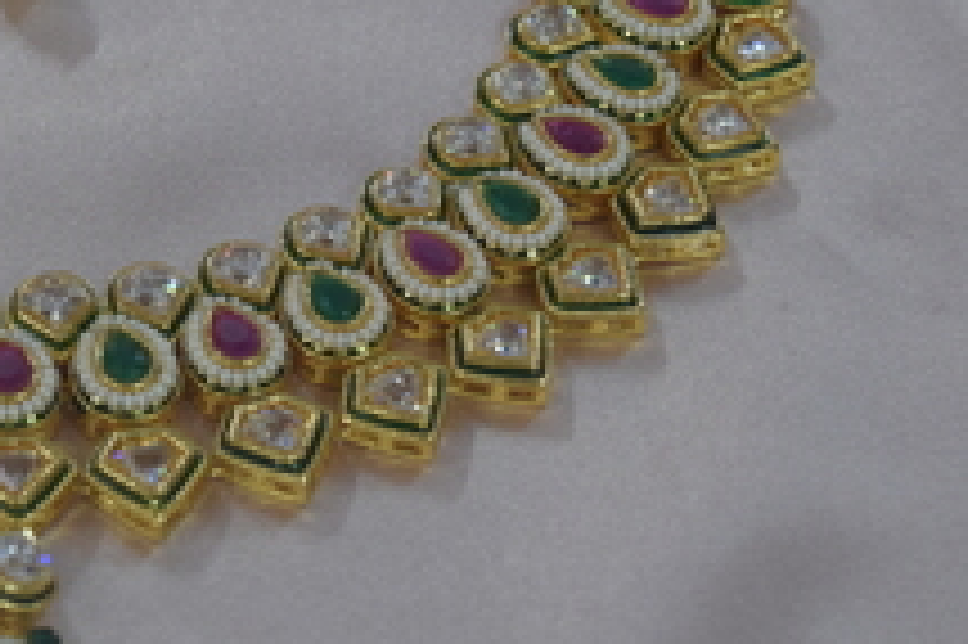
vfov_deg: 9.0
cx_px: 41
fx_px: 4084
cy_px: 106
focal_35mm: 152
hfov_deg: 13.4
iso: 1250
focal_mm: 34
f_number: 5.6
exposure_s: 1/60
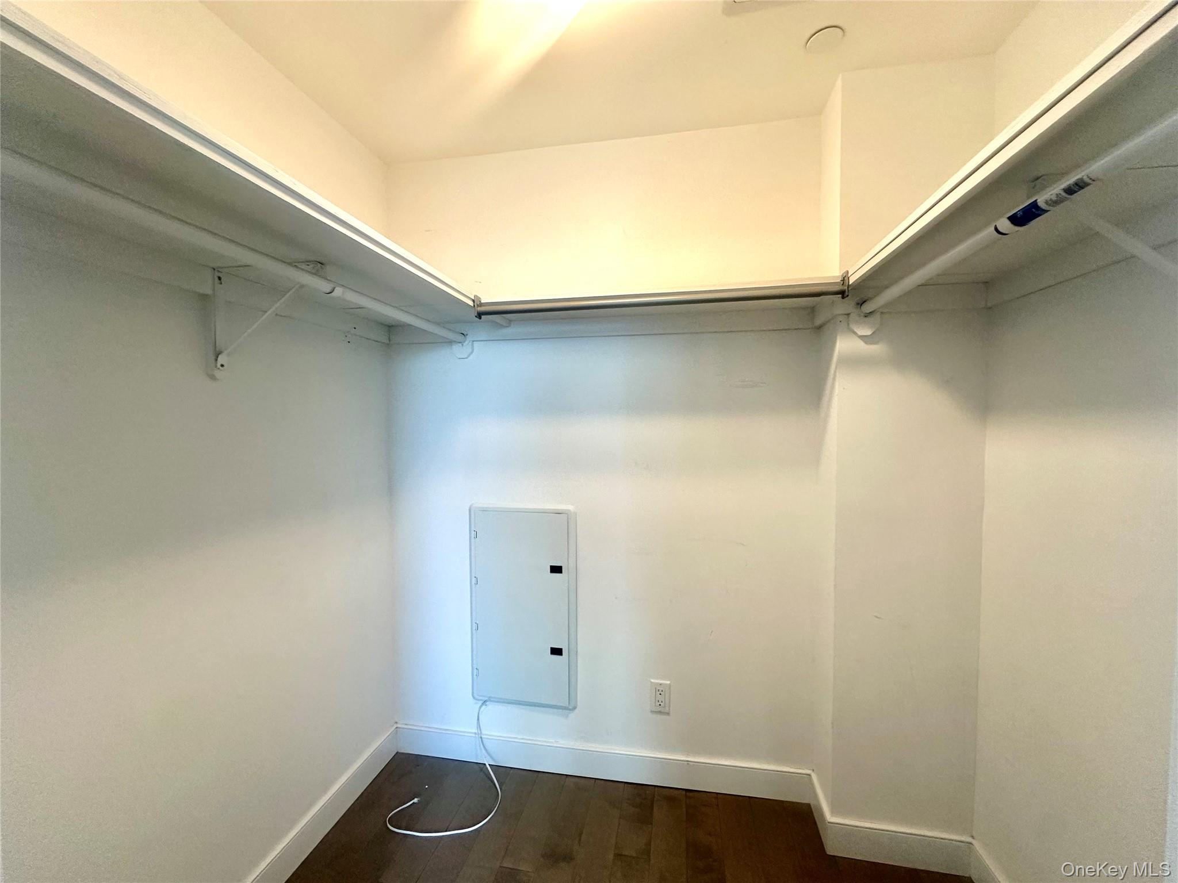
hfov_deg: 102.1
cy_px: 442
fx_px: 476
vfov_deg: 85.7
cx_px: 589
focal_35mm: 14
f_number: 2.2
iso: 200
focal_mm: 2.22
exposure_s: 1/120
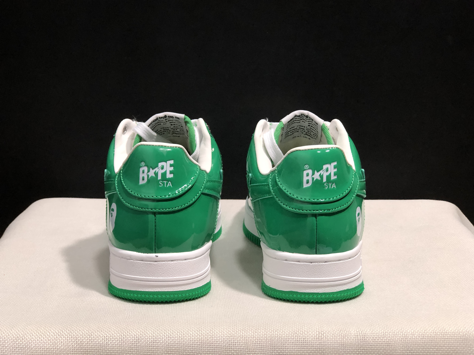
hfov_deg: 33.8
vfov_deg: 25.7
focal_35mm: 57
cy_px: 178
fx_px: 781
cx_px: 237
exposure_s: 1/30
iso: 80
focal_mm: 6.6
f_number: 2.8
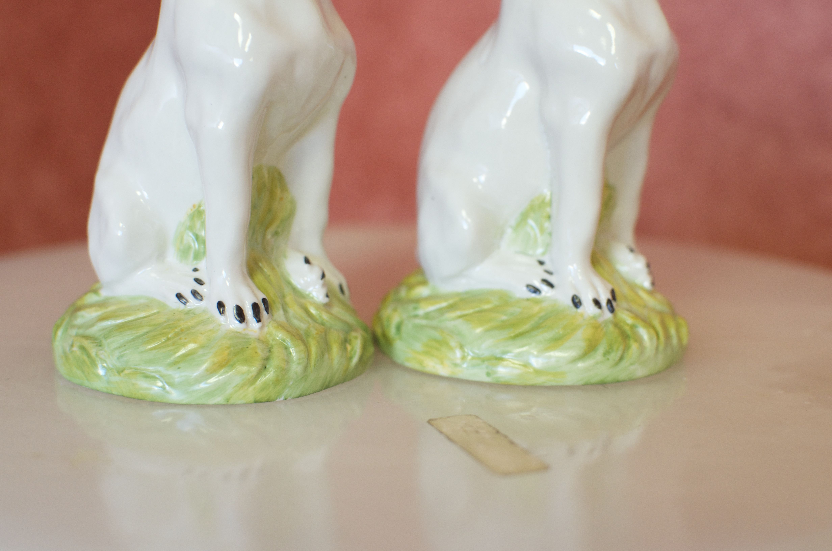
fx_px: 1211
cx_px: 416
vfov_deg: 25.6
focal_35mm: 52
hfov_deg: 37.9
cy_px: 276
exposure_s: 1/100
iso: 1250
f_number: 4
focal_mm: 35
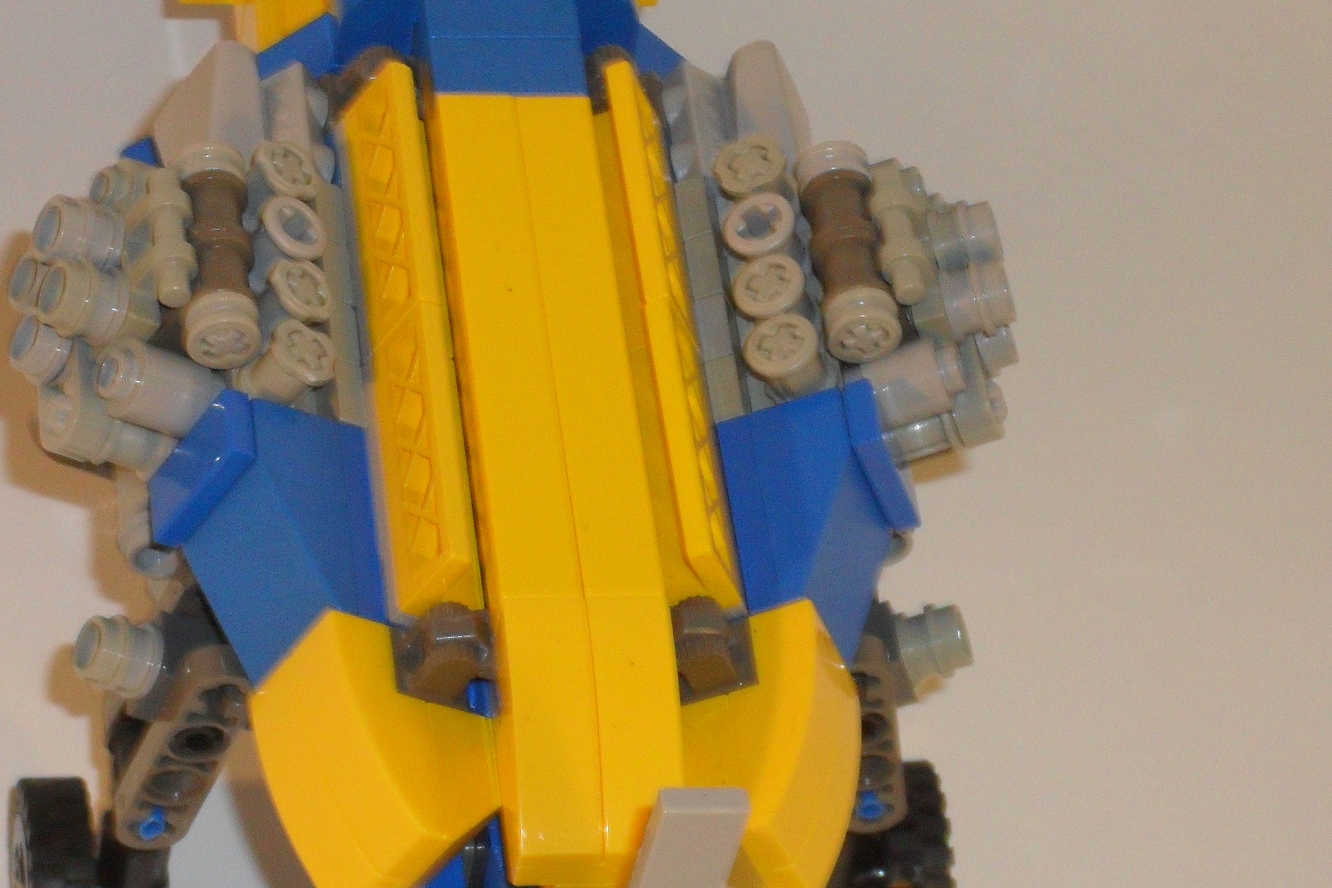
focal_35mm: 144
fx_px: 5327
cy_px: 591
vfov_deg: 9.5
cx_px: 587
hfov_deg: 14.2
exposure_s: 1/60
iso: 200
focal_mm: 15.7
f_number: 5.5
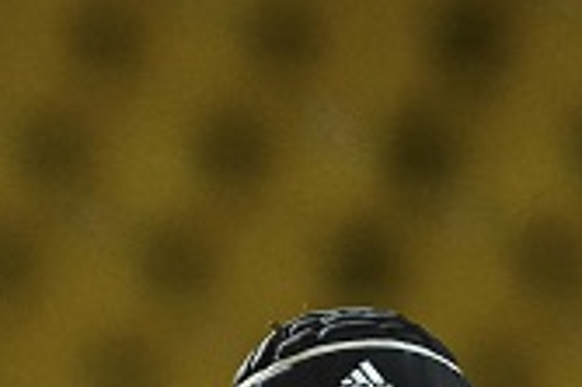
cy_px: 964
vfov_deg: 0.6
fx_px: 38664
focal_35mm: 2394
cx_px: 152
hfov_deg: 0.9
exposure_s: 1/1250
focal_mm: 390
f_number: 4
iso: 6400
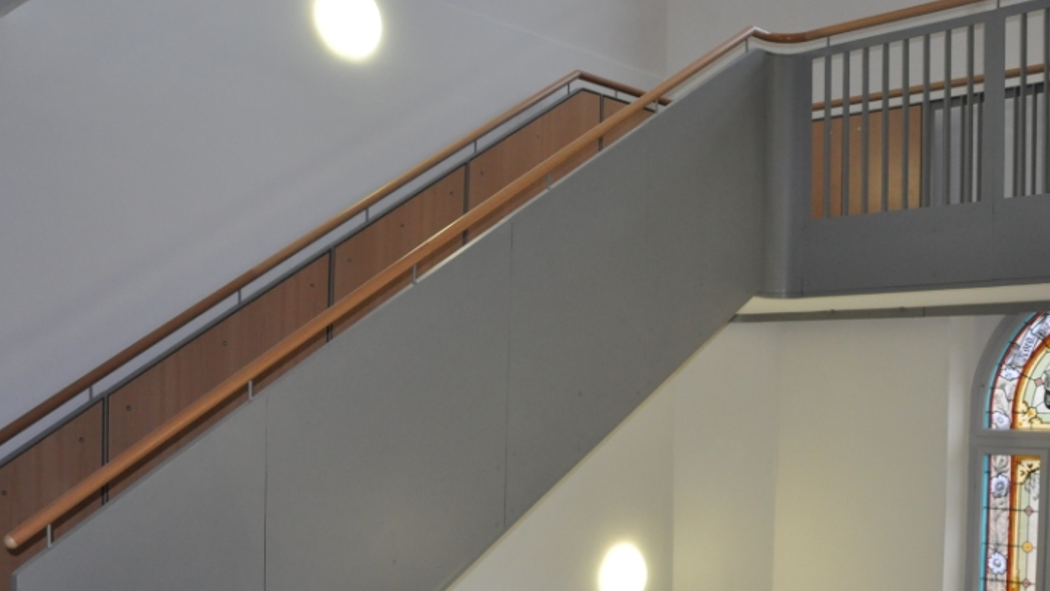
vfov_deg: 29.1
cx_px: 572
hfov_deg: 50.4
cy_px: 470
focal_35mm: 40
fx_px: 1114
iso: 800
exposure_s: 1/100
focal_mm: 18
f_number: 3.5
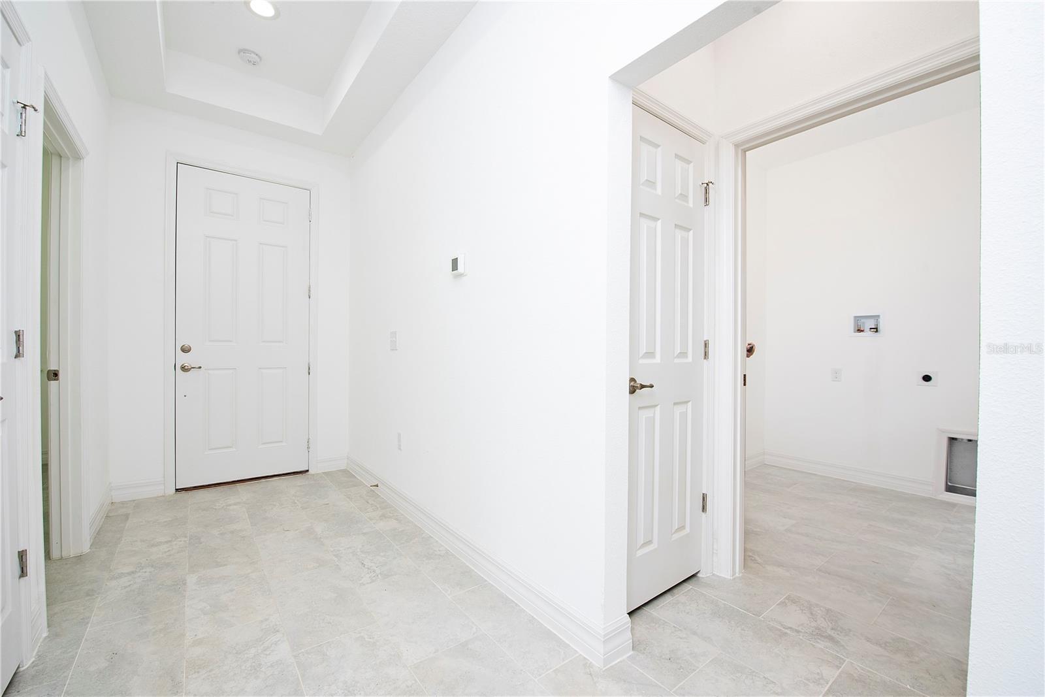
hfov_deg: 100.4
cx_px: 522
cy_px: 348
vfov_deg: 77.3
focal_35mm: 15
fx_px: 435
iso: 500
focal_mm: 15
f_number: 10
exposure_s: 1/50
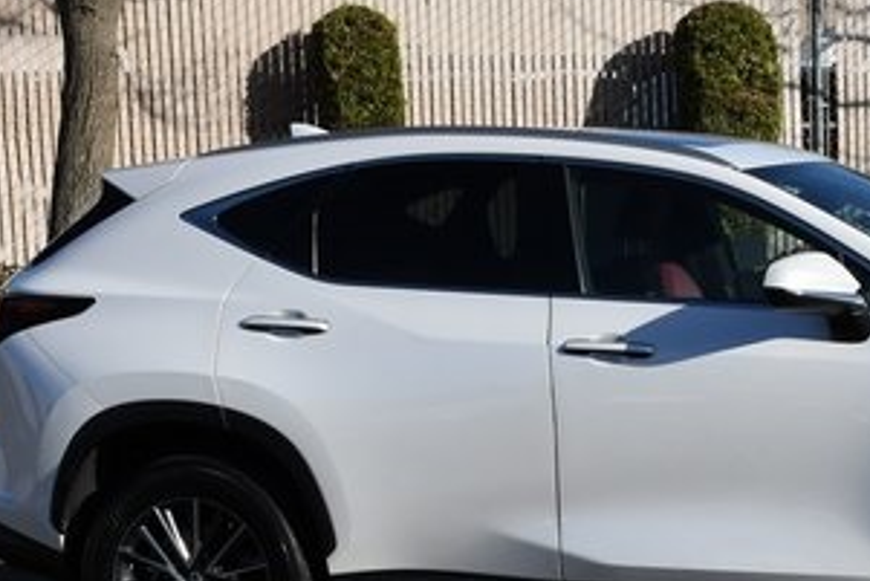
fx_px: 2925
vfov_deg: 11.3
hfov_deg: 16.7
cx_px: 751
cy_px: 554
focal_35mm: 121
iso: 1250
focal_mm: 38
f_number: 16
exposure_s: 1/1000
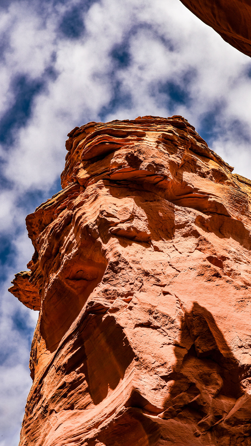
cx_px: 137
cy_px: 235
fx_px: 1585
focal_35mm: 134
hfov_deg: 9.1
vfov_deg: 16.0
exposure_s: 1/400
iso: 160
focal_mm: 120
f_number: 6.3
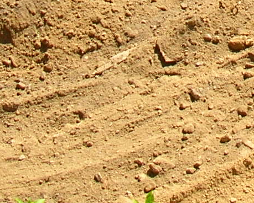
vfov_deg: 8.4
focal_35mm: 170
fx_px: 1279
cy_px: -266
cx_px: 277
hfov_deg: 11.2
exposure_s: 1/330
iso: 50
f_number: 2.8
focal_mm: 5.8
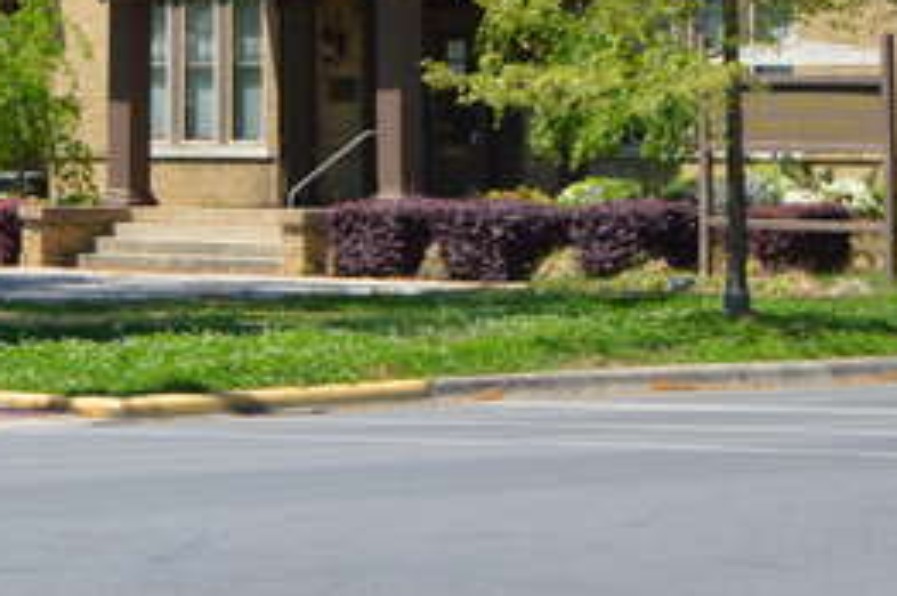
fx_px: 4380
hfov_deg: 11.3
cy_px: -269
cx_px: -373
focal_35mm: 176
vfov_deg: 7.7
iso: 100
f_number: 7.1
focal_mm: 40
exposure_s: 1/200
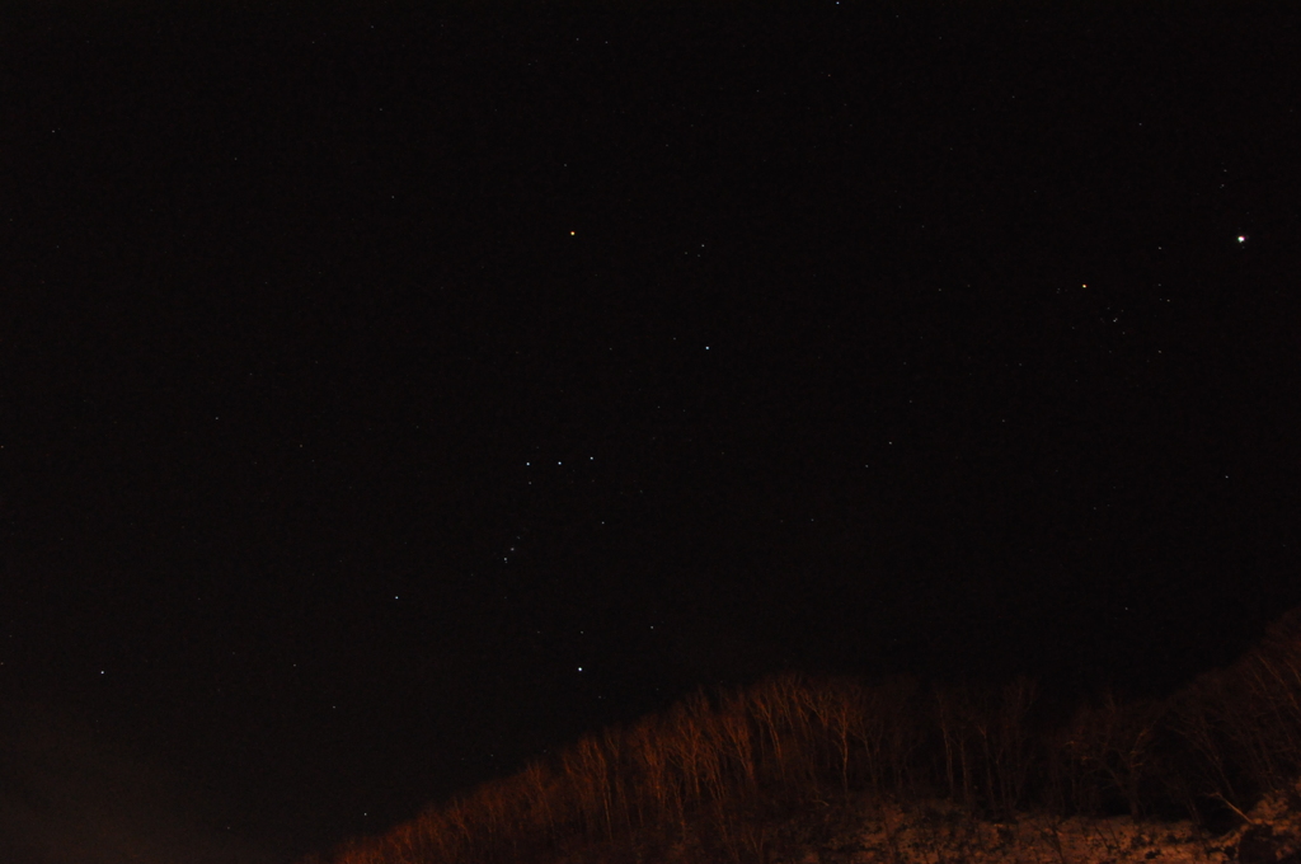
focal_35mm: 36
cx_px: 650
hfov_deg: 53.2
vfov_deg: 36.8
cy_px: 432
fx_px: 1299
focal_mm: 24
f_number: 11
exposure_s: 10
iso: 1600
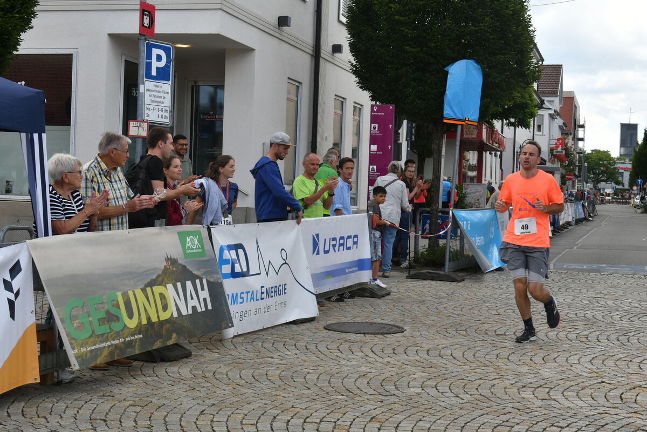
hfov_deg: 35.1
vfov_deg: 23.8
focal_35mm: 57
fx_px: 1024
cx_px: 324
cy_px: 216
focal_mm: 38
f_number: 9
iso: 400
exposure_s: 1/250
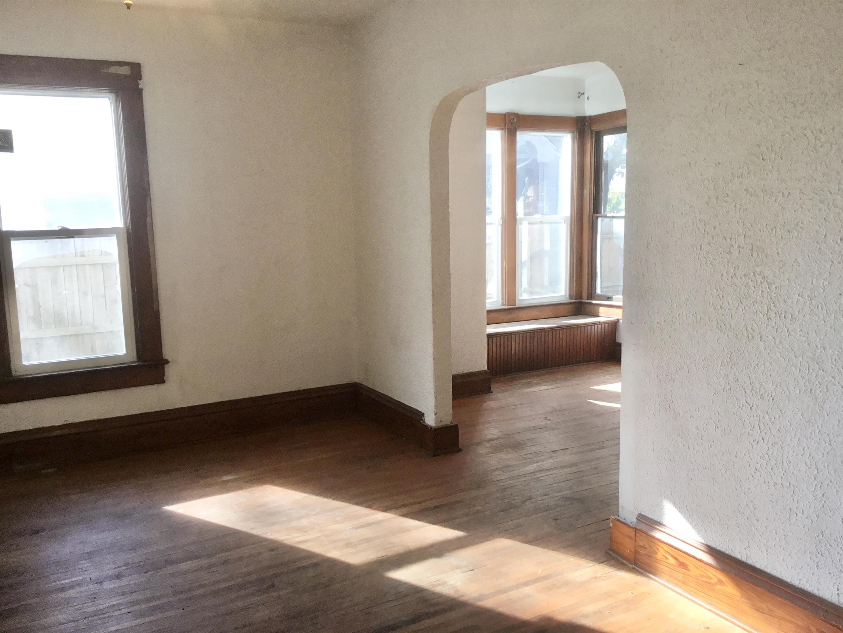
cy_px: 316
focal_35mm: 31
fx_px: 755
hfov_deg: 58.4
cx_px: 422
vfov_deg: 45.4
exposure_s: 1/120
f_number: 2.4
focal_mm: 3.3
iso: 40
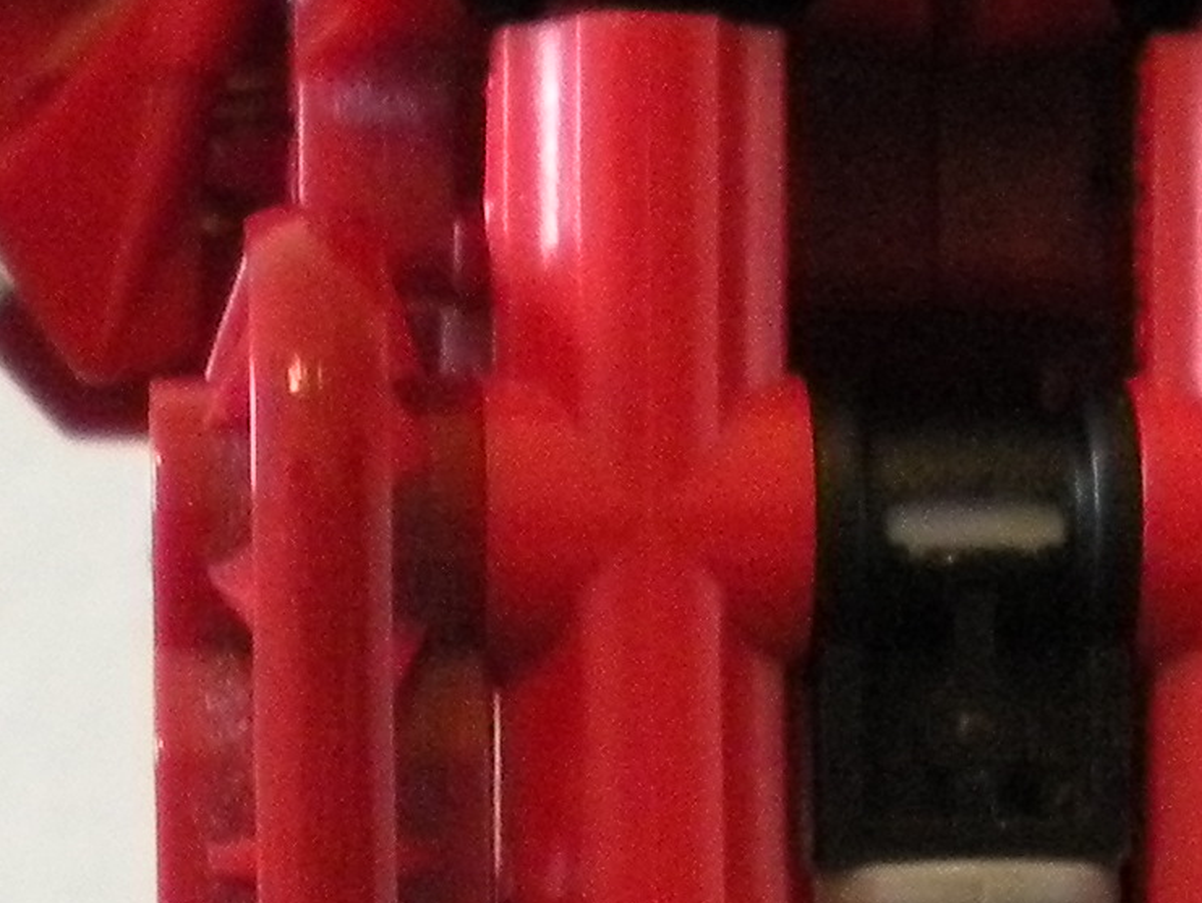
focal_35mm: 172
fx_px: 5974
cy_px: 1341
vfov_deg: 8.5
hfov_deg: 11.5
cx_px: 894
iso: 400
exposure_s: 1/21
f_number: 3.5
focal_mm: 6.3
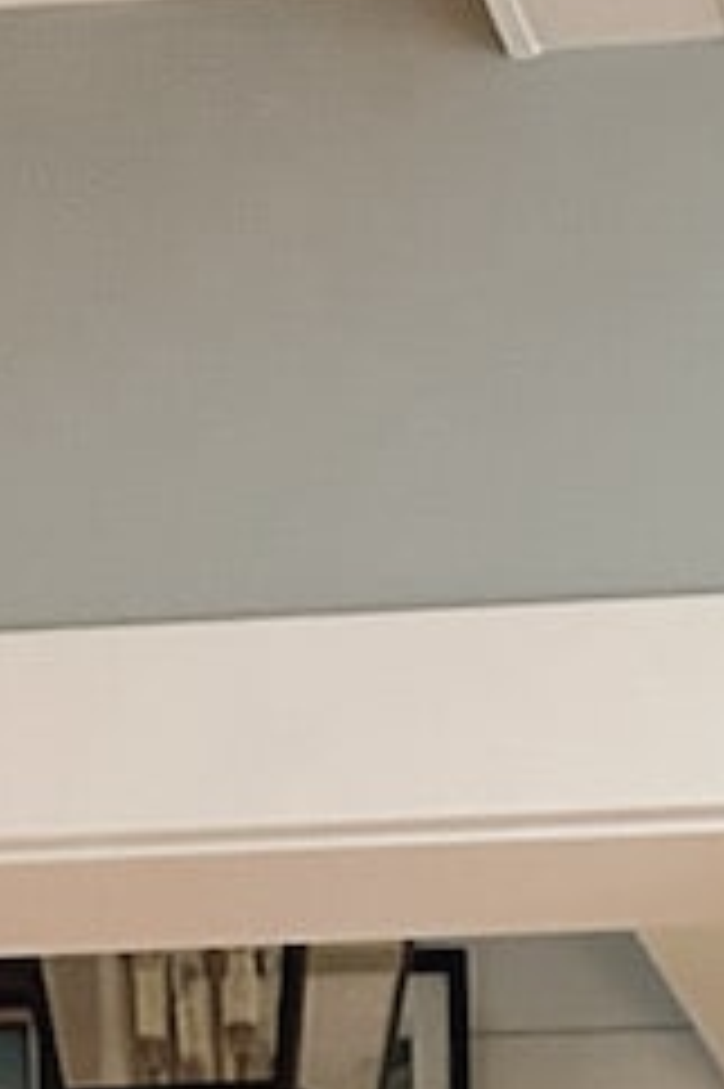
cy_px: 2779
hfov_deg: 9.9
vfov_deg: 11.8
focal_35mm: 135
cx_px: 1034
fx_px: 4078
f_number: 1.8
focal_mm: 6.86
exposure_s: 1/40
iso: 800
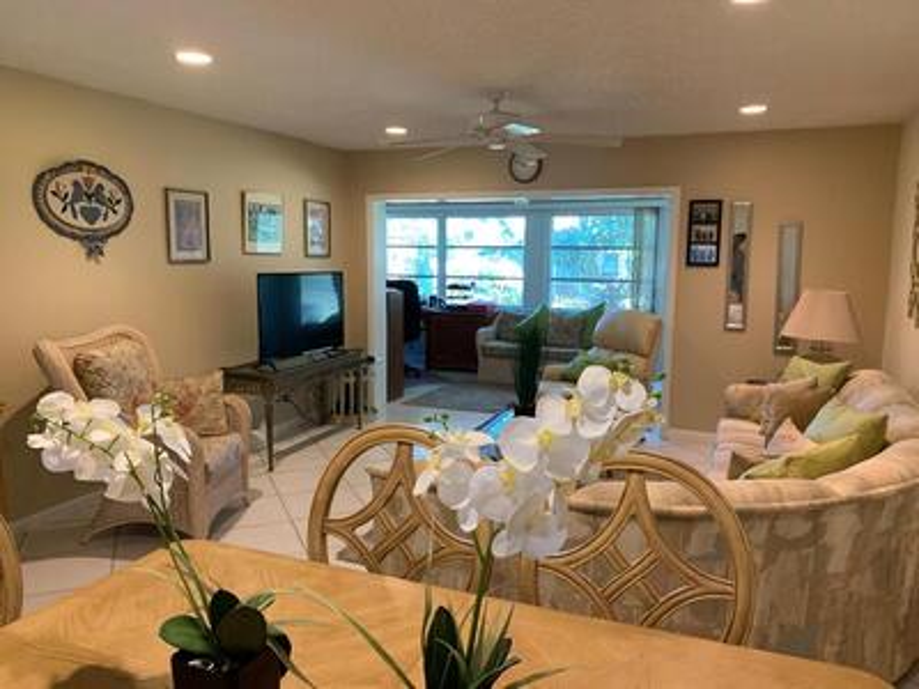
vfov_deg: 53.1
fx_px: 690
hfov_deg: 67.3
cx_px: 460
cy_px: 344
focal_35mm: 26
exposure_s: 1/60
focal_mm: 4.25
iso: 200
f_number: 1.8
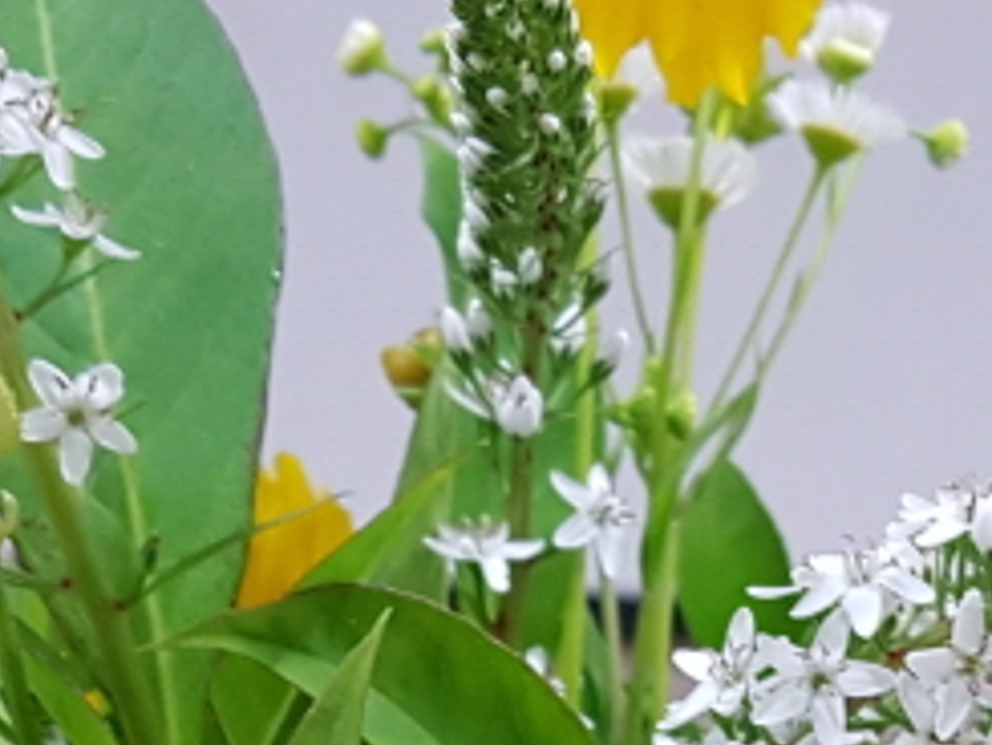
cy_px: 1180
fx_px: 2982
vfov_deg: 13.3
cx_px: 628
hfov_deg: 18.9
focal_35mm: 104
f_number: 1.7
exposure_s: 1/24
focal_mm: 4.2
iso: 160
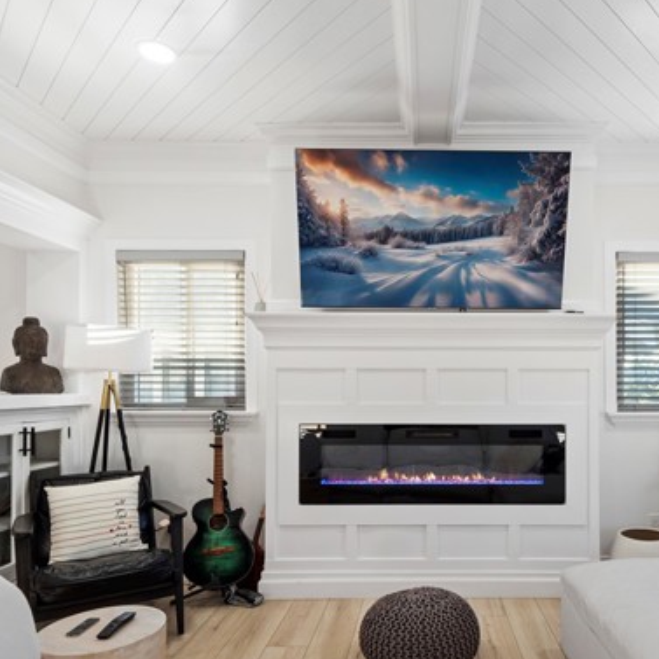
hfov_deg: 63.6
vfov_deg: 64.4
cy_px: 395
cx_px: 434
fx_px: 517
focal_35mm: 24
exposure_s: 1/10
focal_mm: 8
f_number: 8
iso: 200
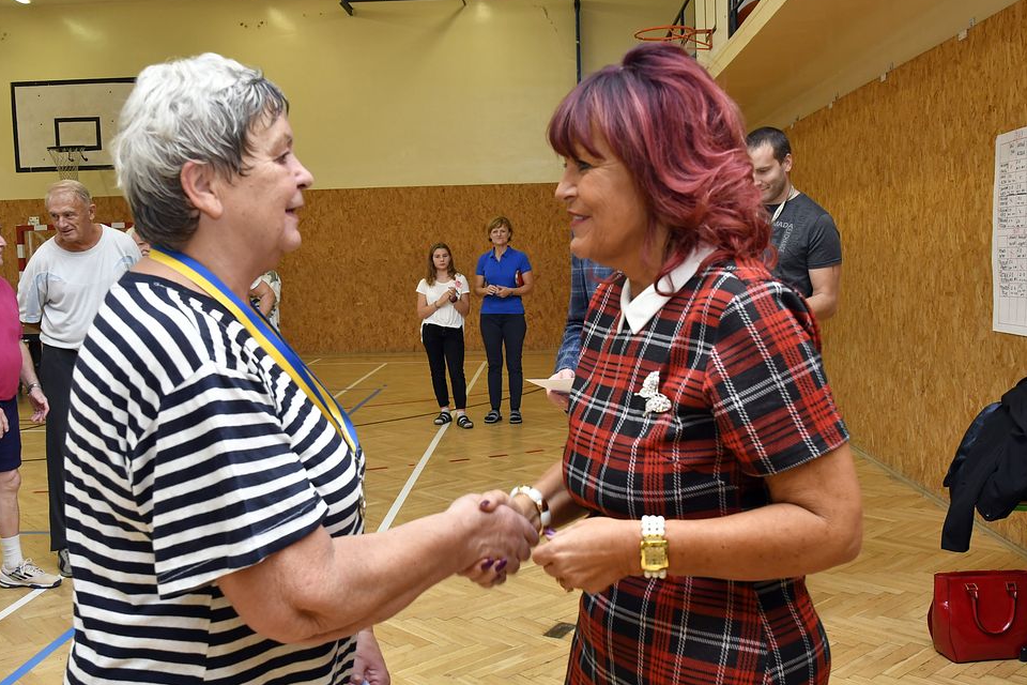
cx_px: 481
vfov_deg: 37.2
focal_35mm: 36
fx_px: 1016
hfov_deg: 53.6
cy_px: 361
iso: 1000
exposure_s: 1/125
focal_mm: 19
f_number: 6.3
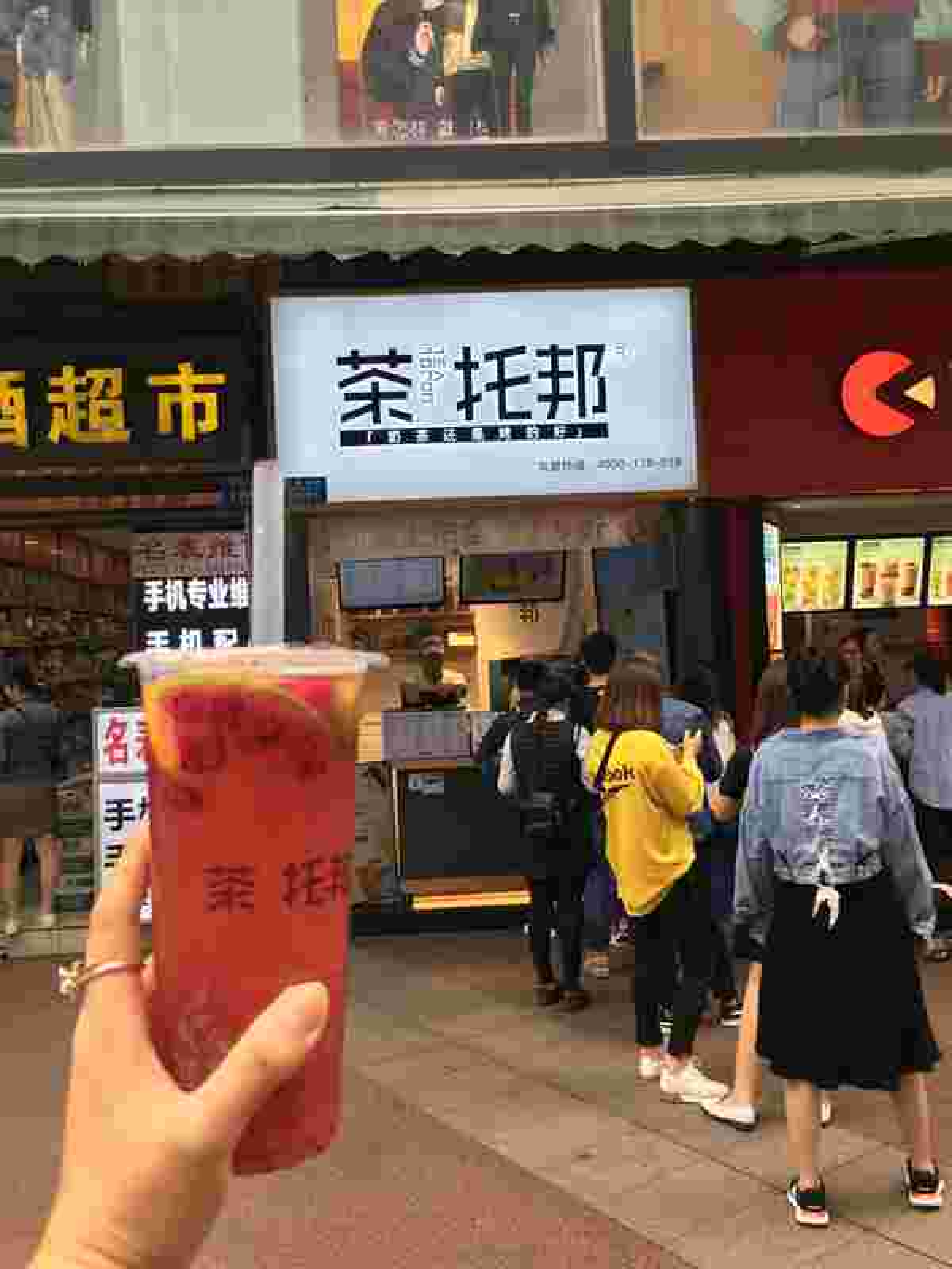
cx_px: 476
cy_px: 634
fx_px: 1063
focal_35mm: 29
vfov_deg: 61.7
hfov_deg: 48.2
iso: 25
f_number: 2.2
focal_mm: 4.15
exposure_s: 1/100
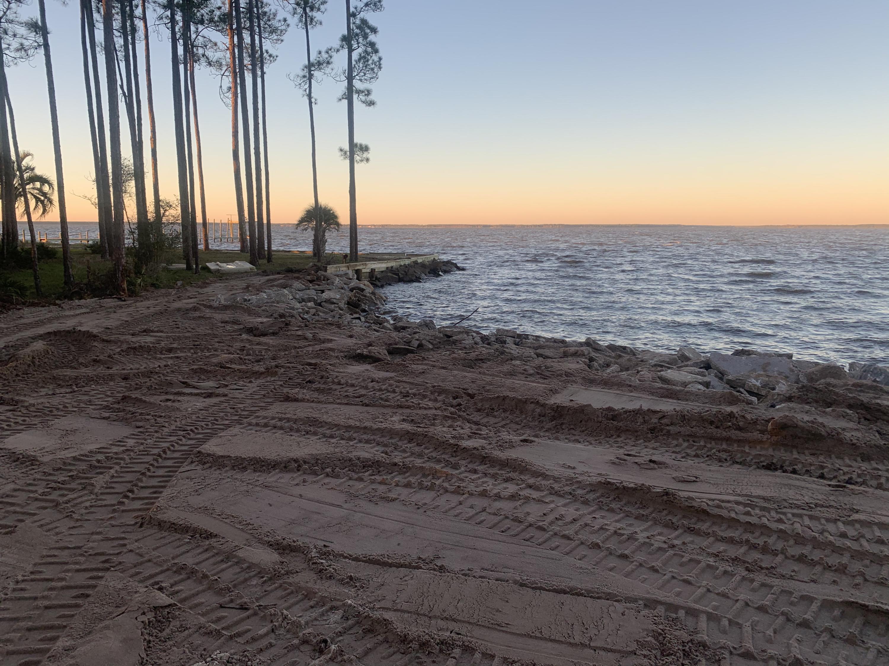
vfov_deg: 53.1
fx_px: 668
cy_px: 333
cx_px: 444
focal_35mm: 26
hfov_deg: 67.3
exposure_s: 1/318
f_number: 1.8
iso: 25
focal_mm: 4.25
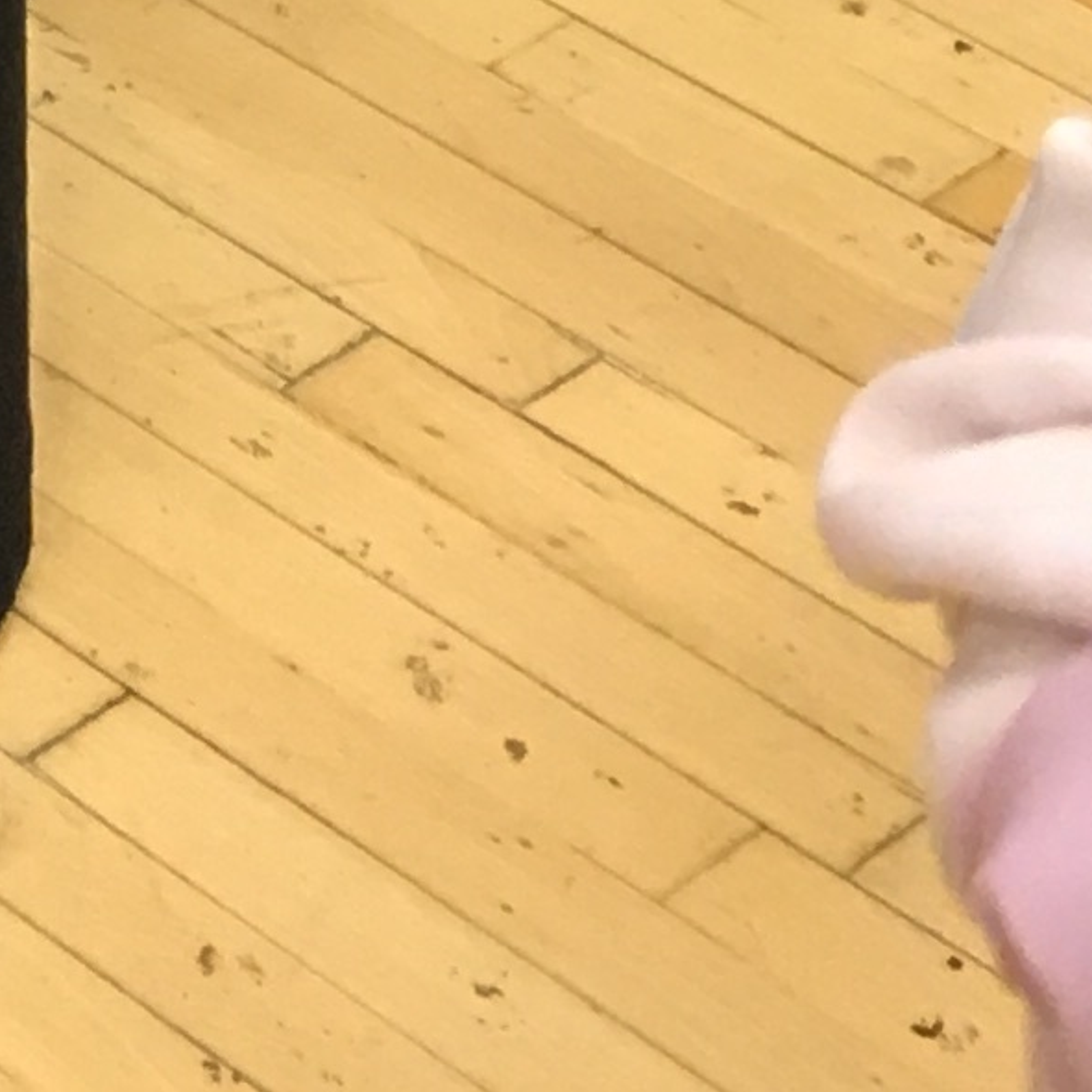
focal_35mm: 175
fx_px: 6246
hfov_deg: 9.0
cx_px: -1556
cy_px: -2040
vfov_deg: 8.5
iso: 64
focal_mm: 4.15
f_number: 2.2
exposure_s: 1/17
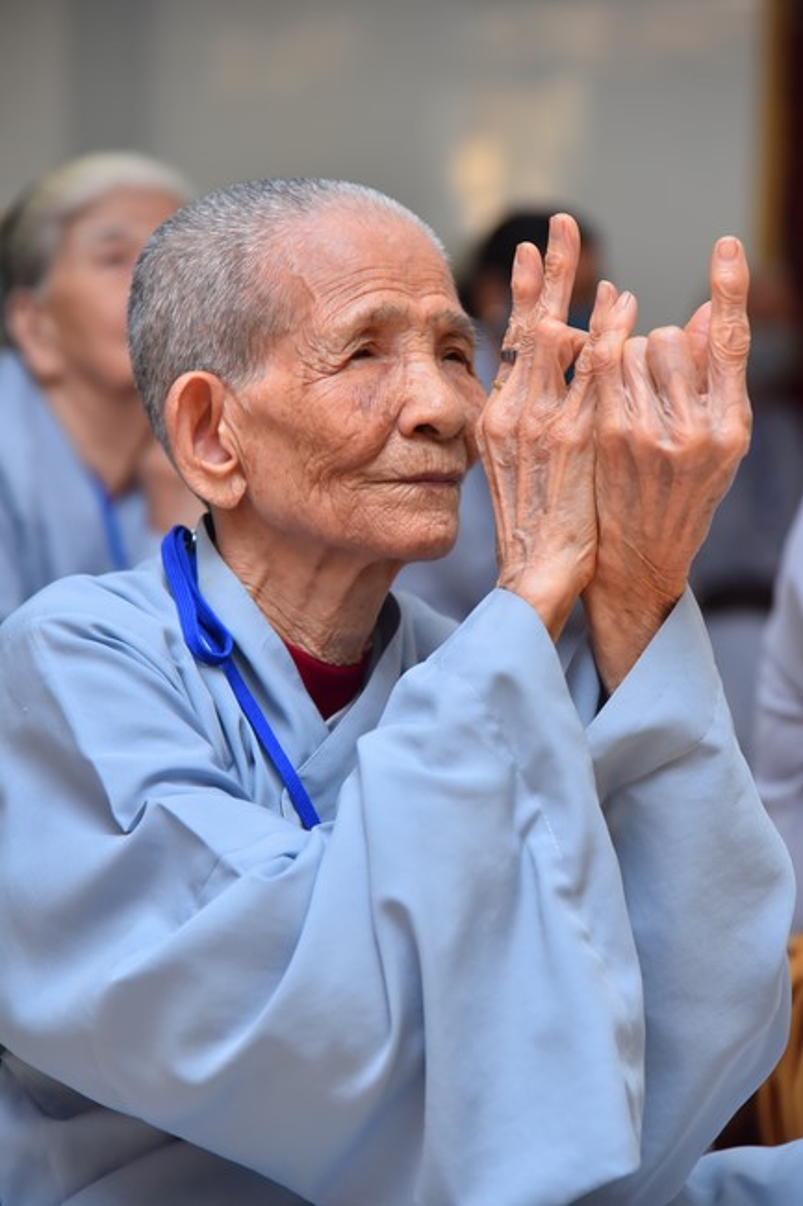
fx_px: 4017
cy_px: 603
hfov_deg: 11.4
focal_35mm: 120
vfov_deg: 17.1
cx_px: 402
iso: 800
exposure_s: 1/125
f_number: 5
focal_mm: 120
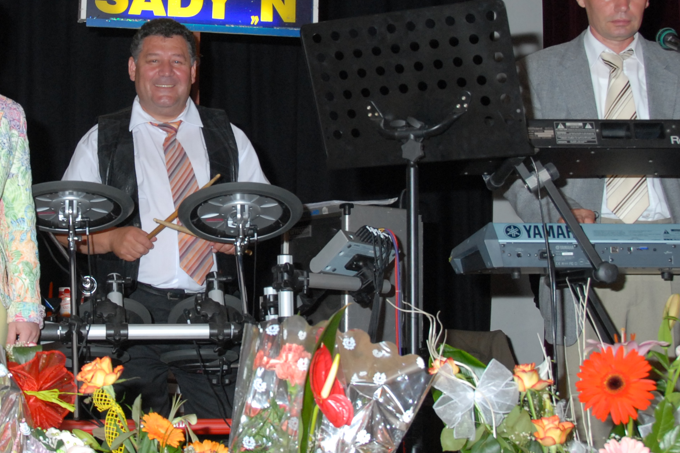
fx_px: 1492
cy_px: 151
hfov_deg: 25.4
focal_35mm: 79
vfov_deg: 17.2
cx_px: 169
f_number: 5.6
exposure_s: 1/60
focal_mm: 26
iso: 400
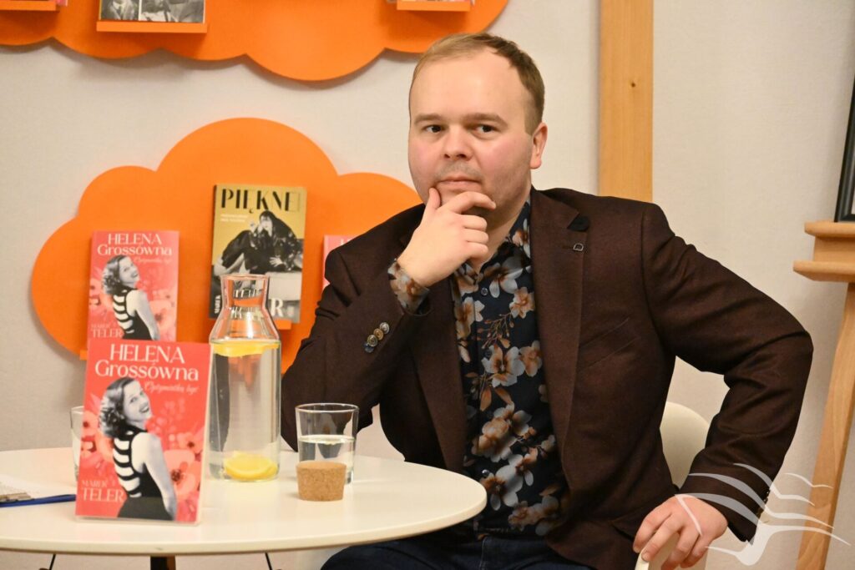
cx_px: 428
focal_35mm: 130
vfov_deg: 10.5
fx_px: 3100
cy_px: 285
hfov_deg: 15.7
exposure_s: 1/160
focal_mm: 87
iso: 12800
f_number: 5
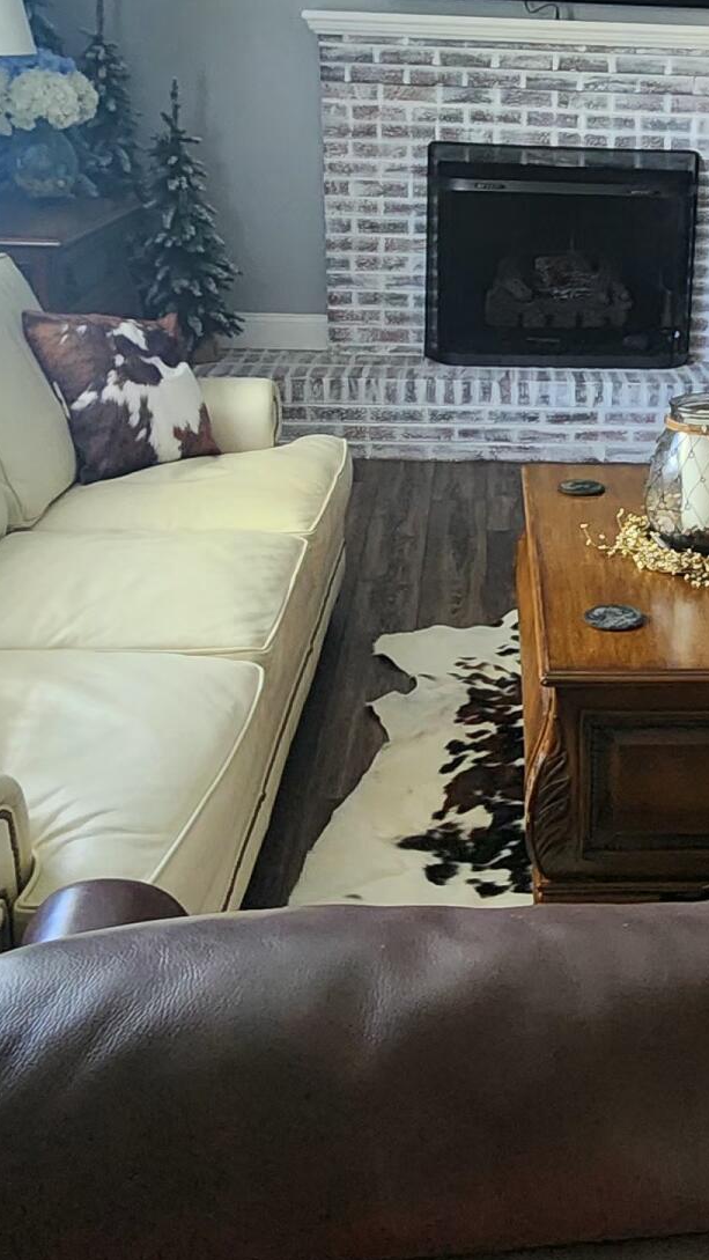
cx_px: 636
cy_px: 503
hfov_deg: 29.2
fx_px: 1303
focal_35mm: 39
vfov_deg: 51.3
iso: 400
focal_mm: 2.2
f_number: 2.2
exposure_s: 1/30
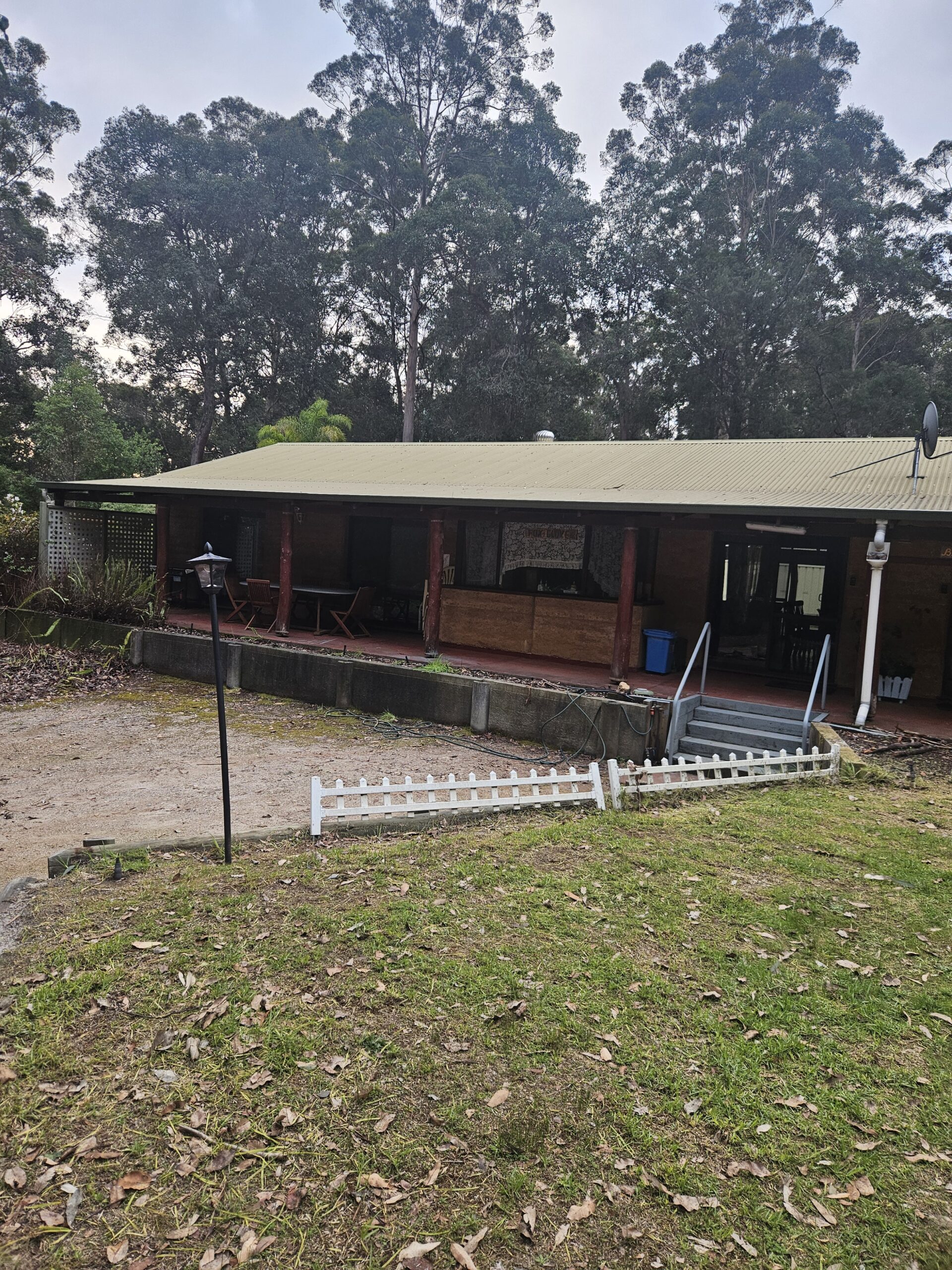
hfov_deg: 58.9
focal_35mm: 23
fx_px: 843
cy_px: 635
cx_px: 476
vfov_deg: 73.9
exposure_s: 1/190
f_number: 1.8
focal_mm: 5.4
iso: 125
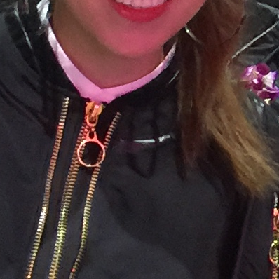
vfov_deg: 8.2
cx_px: 685
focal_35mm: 210
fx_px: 1915
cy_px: -149
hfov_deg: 7.7
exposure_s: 1/8
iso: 100
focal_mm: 4.15
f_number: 2.2
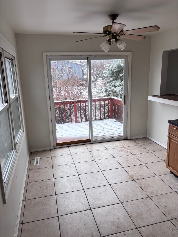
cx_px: 89
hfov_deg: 53.1
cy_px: 118
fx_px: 178
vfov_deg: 67.3
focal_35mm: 26
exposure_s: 1/393
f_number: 1.6
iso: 50
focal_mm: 5.96
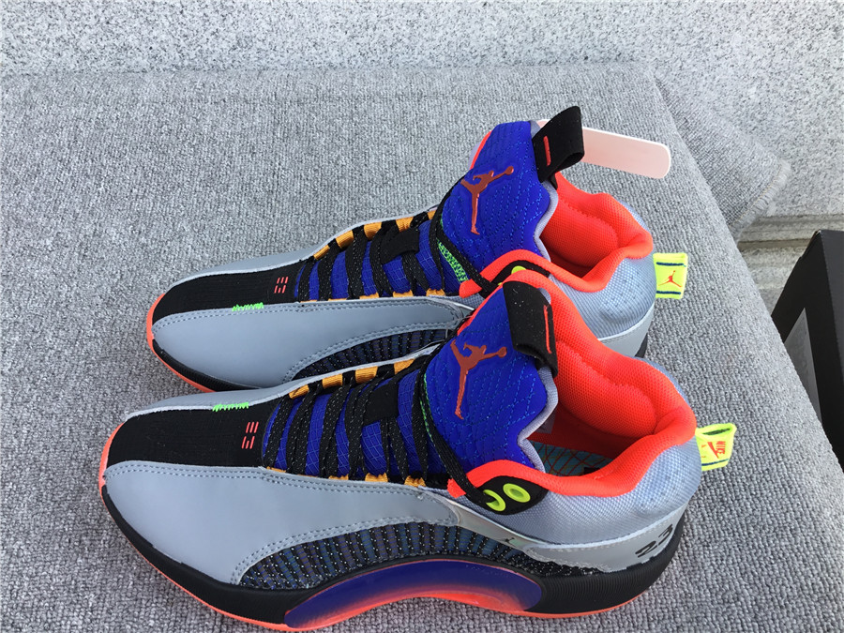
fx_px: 756
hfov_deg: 58.4
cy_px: 316
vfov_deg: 45.4
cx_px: 422
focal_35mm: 31
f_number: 2.4
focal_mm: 3.3
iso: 25
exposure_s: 1/161
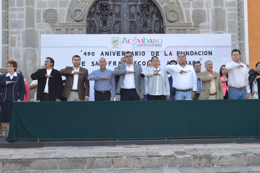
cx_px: 130
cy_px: 86
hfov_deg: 36.9
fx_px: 390
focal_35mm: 54
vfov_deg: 25.0
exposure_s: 1/200
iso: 800
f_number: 8
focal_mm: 36
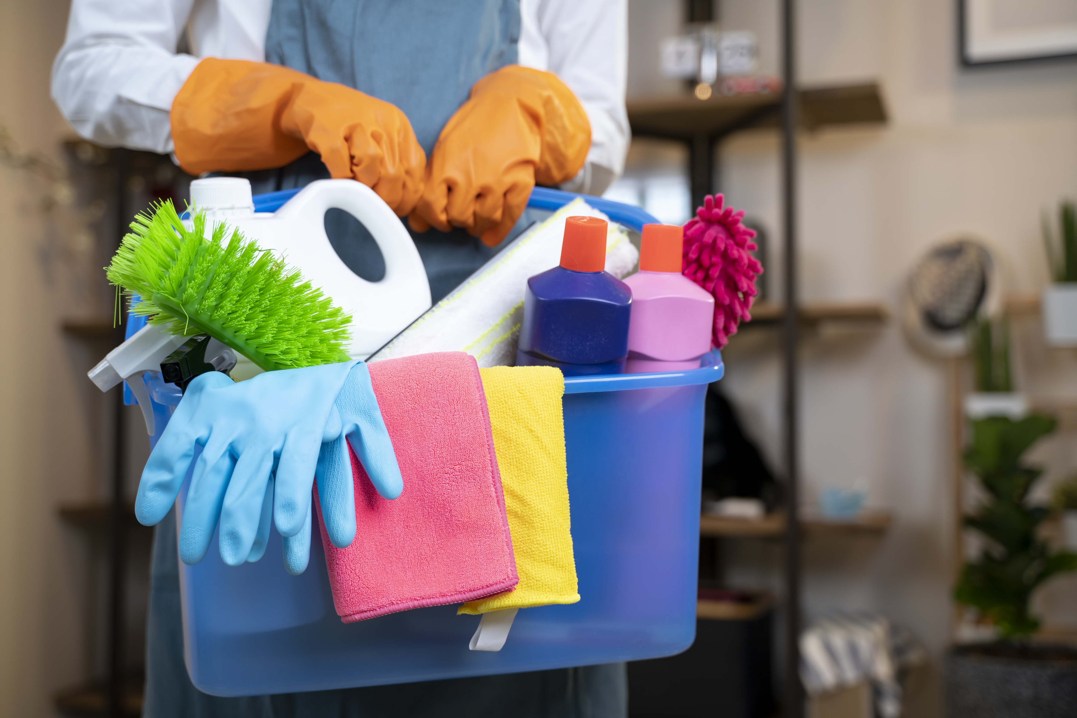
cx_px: 538
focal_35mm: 45
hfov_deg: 43.6
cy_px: 359
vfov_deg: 29.9
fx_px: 1346
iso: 100
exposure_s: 1/125
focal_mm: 45
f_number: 2.8
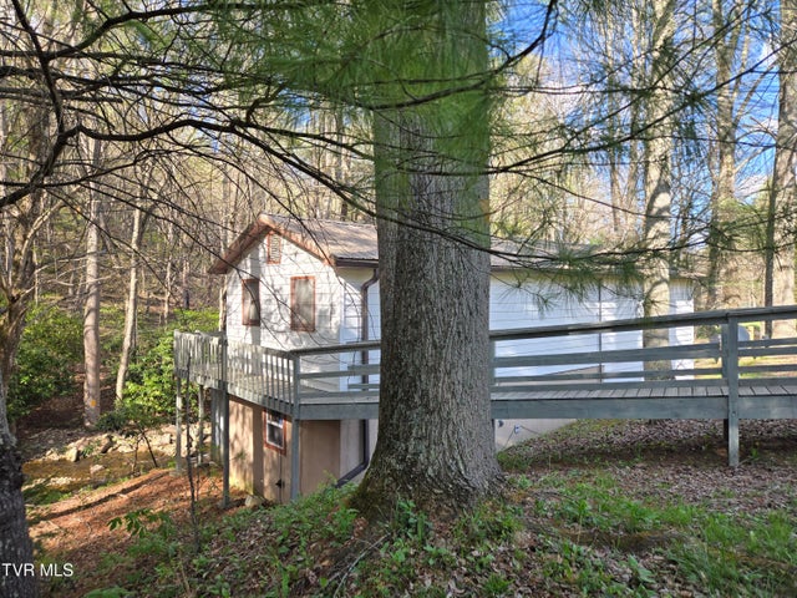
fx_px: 530
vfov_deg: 58.9
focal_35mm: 23
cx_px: 398
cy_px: 299
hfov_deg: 73.9
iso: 25
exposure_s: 1/359
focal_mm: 5.4
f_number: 1.8
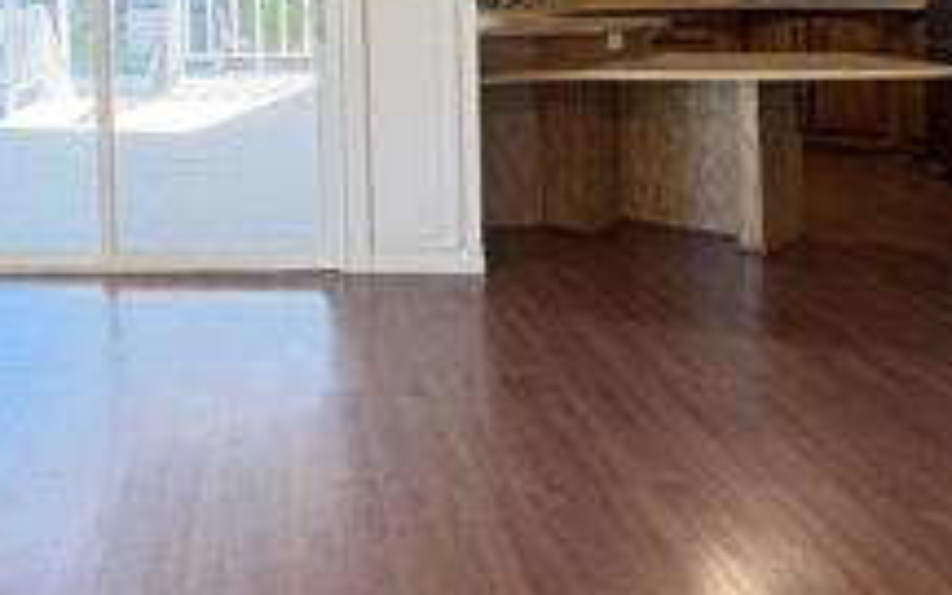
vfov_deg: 27.6
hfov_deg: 42.9
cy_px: 9
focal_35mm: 44
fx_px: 1142
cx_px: 172
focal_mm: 2.22
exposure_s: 1/60
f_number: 2.2
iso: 200
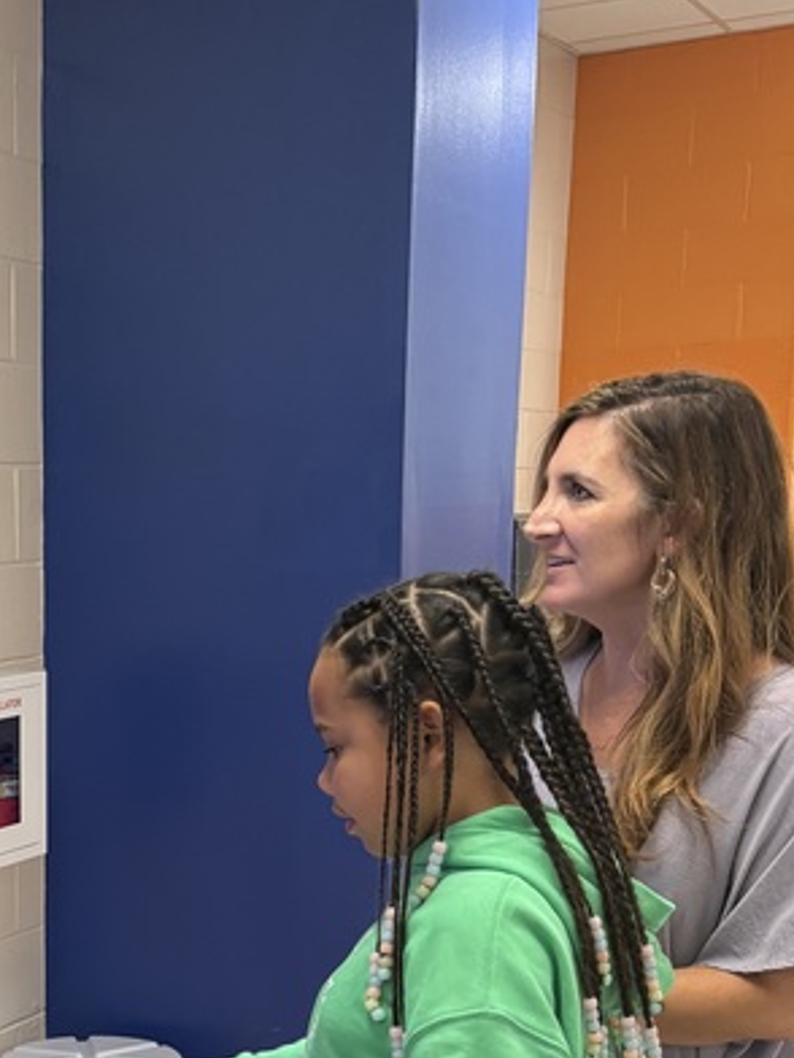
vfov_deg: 27.3
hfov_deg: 20.1
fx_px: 2080
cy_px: 1004
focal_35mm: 68
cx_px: -197
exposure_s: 1/60
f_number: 1.6
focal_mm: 5.96
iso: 125
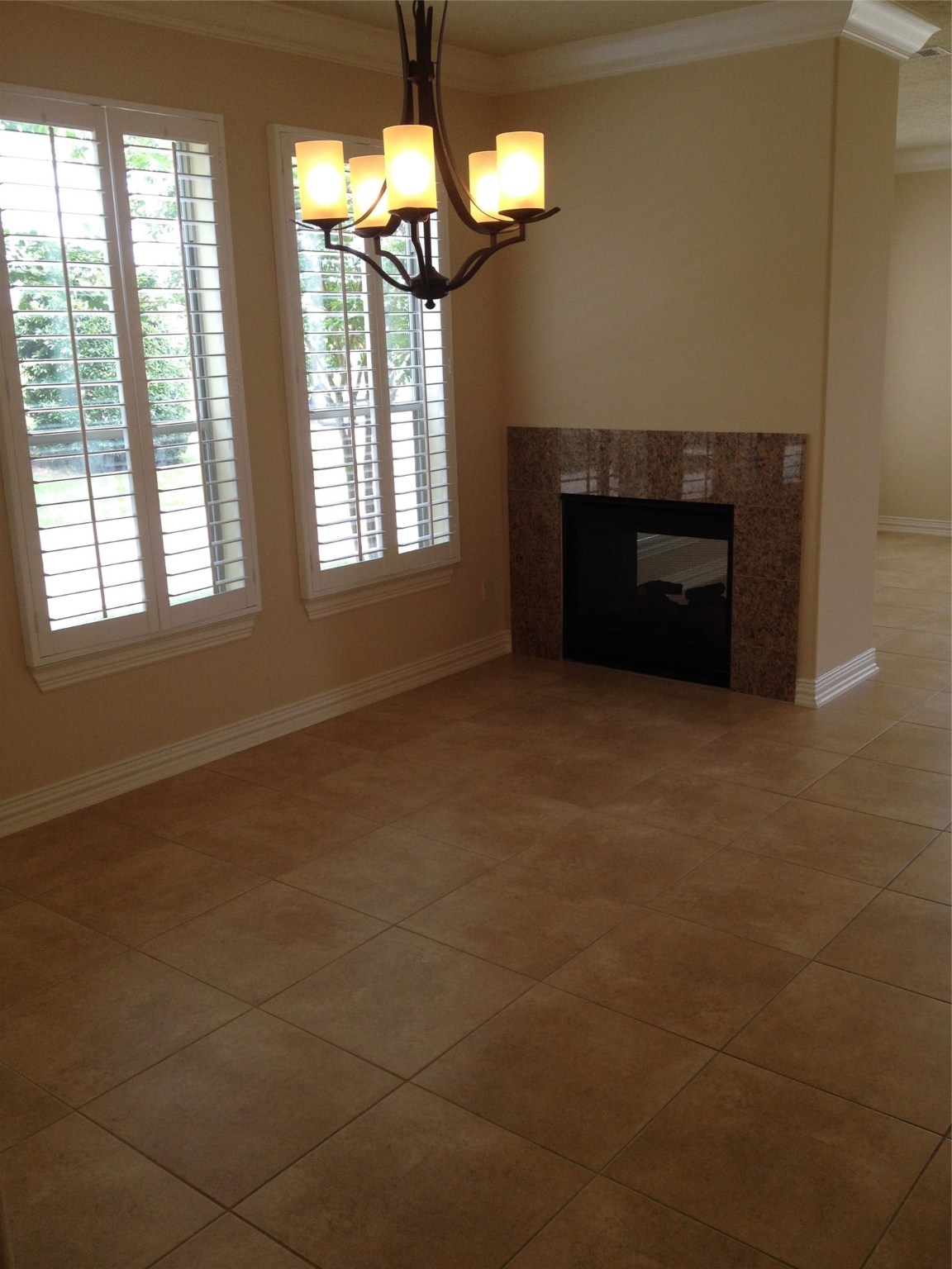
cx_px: 476
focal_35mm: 35
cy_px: 634
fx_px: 1283
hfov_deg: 40.7
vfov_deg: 52.6
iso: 80
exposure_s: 1/120
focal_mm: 4.28
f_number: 2.4
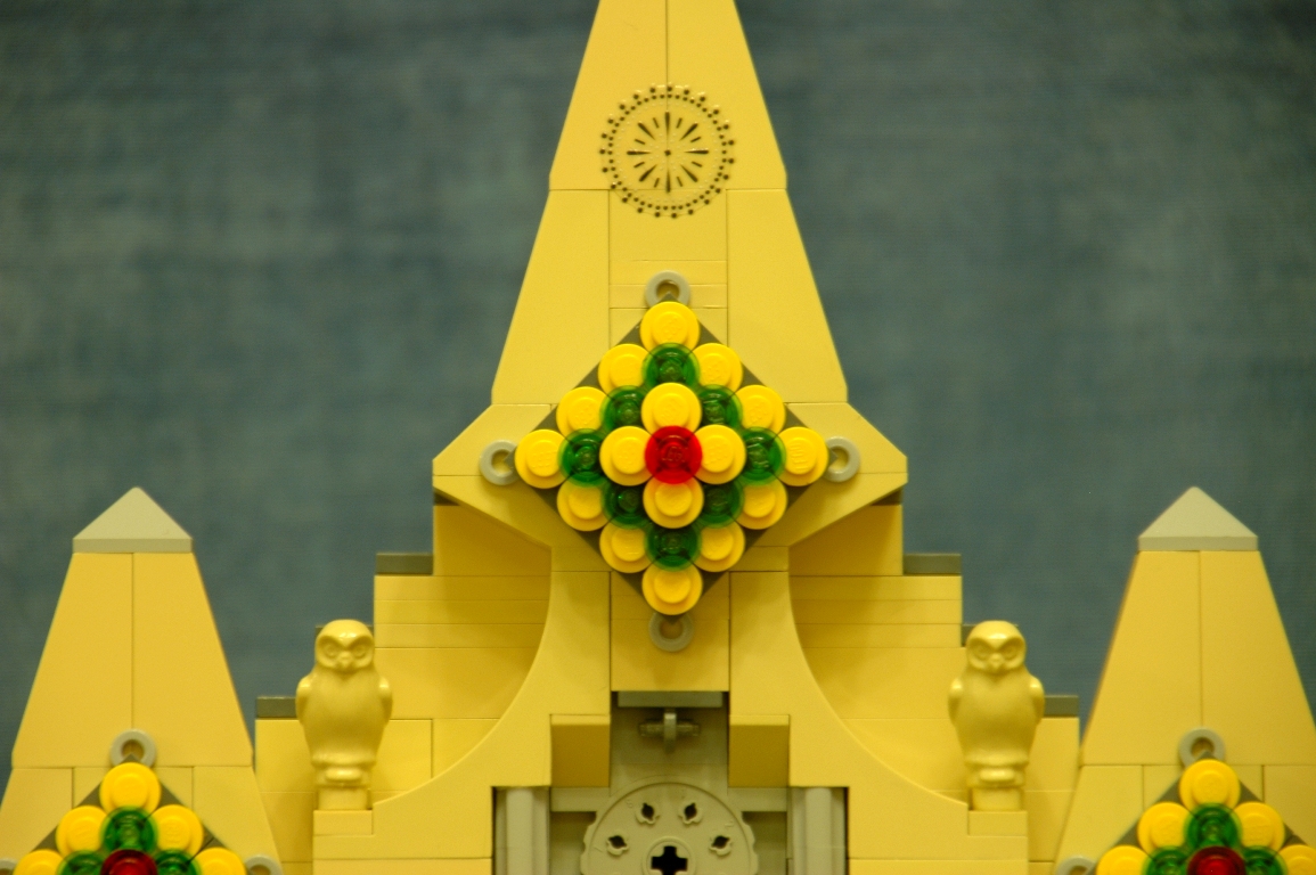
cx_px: 658
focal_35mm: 405
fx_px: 14792
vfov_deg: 3.4
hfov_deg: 5.1
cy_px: 438
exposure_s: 1/3
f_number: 6.3
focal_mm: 270
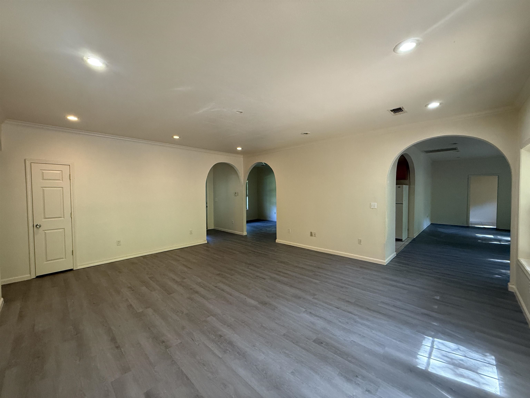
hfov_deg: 102.1
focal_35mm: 14
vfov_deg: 85.7
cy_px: 199
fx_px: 214
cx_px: 265
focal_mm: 2.22
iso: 400
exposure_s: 1/60
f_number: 2.2
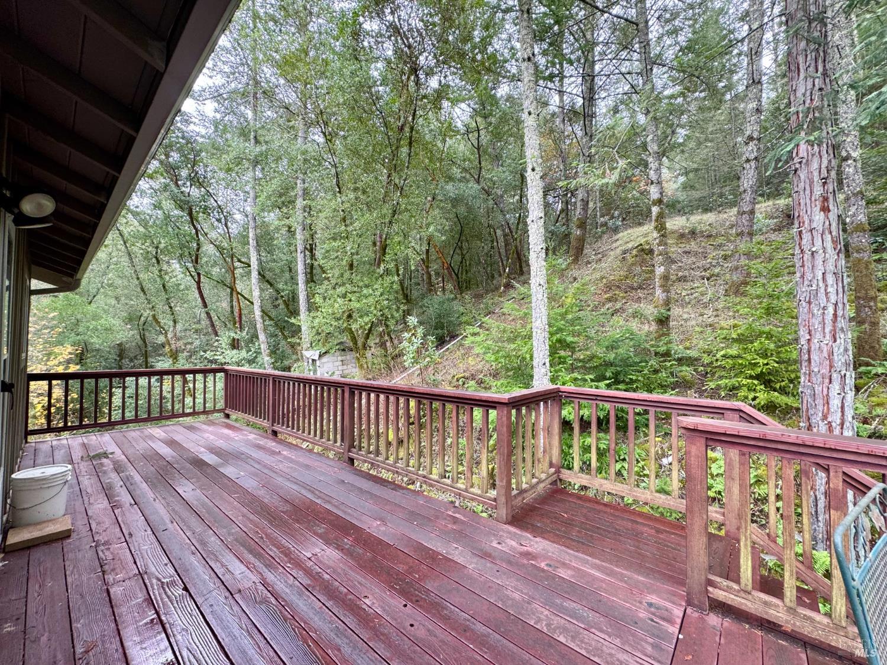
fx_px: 359
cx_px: 444
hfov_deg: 102.1
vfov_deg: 85.7
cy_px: 332
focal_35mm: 14
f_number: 2.2
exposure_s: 1/99
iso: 80
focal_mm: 2.22
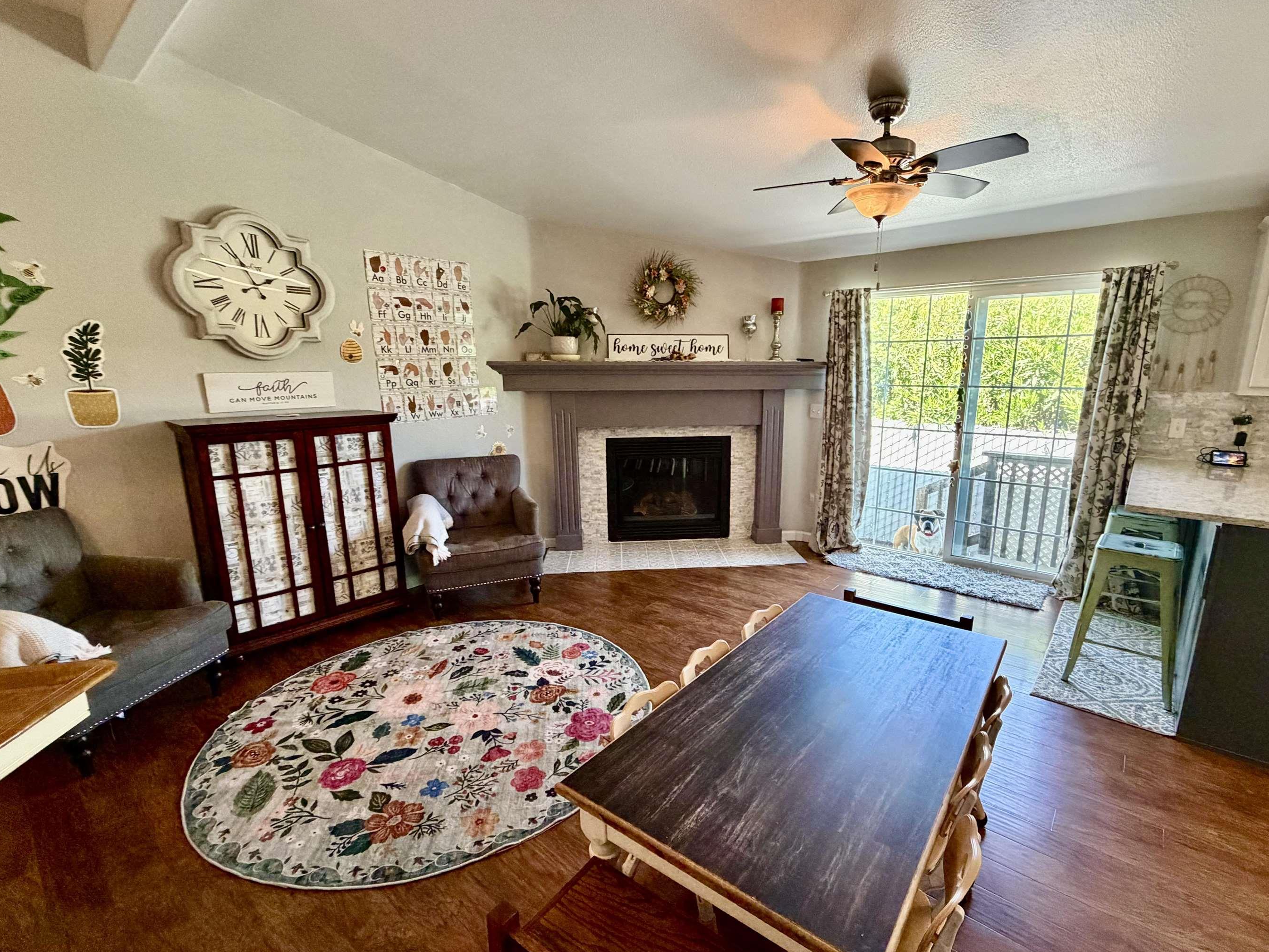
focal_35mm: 16
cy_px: 487
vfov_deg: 78.1
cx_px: 682
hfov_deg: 94.3
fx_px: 587
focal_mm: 2.22
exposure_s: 1/60
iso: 320
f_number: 2.2
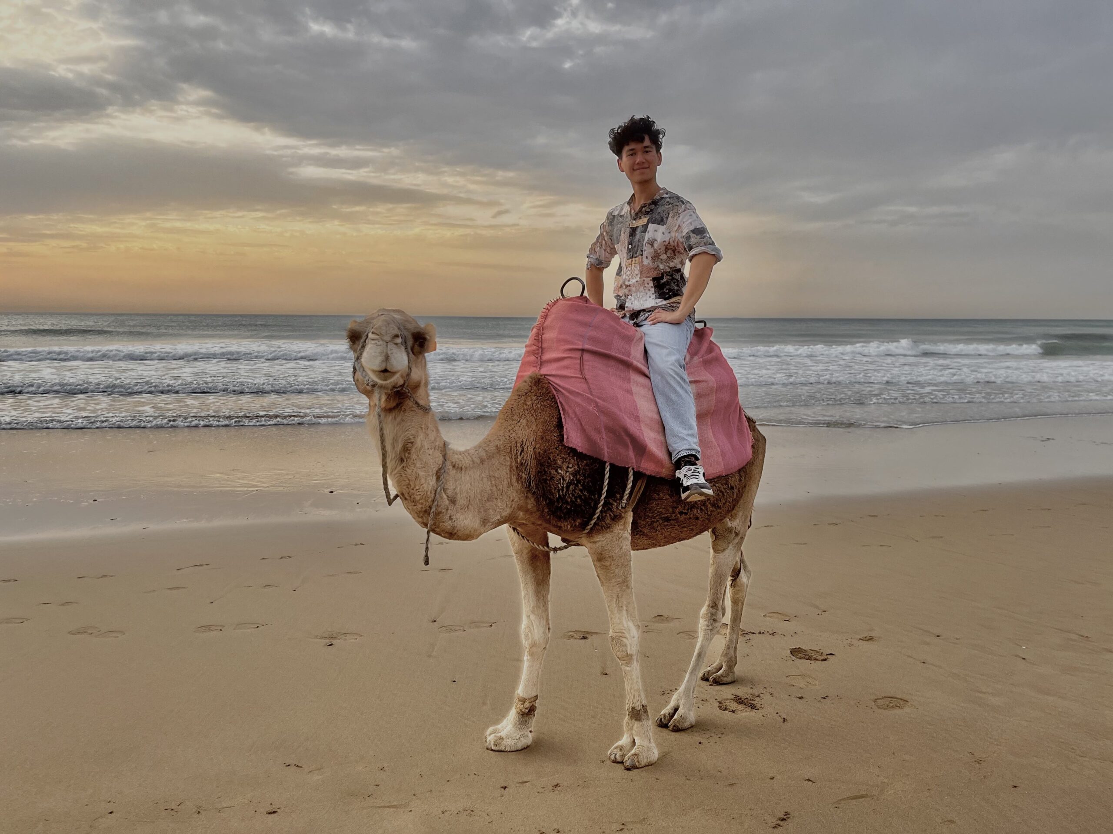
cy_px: 417
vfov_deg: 53.1
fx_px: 836
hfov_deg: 67.3
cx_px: 556
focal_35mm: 26
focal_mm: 5.1
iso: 50
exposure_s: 1/569
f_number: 1.6
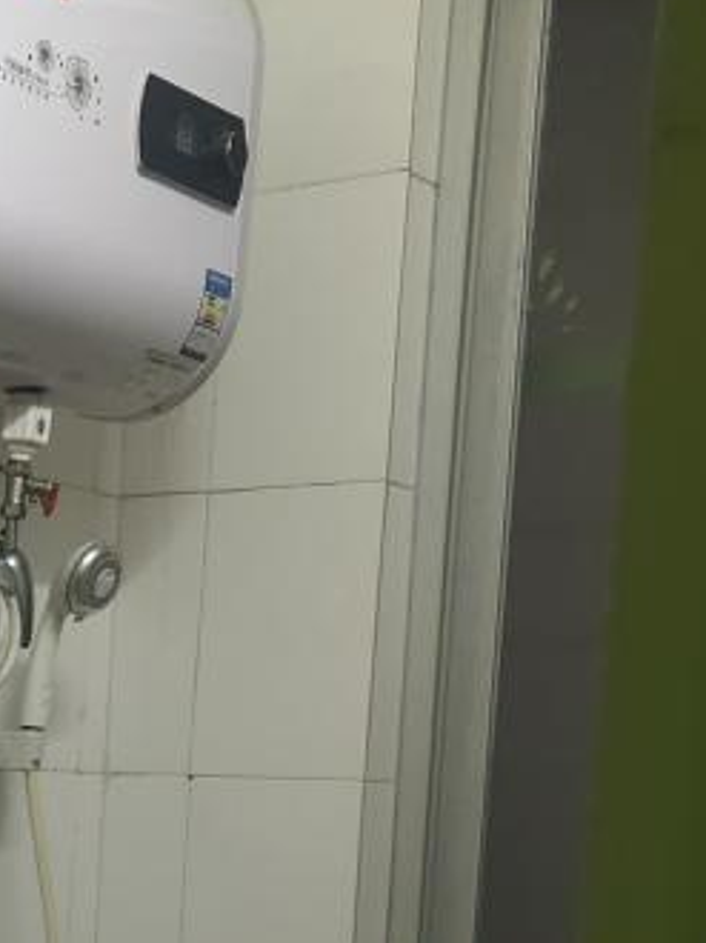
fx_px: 2641
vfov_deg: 19.4
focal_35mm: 97
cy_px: 1039
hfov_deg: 14.4
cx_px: -306
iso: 198
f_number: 1.8
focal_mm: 4.35
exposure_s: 1/50
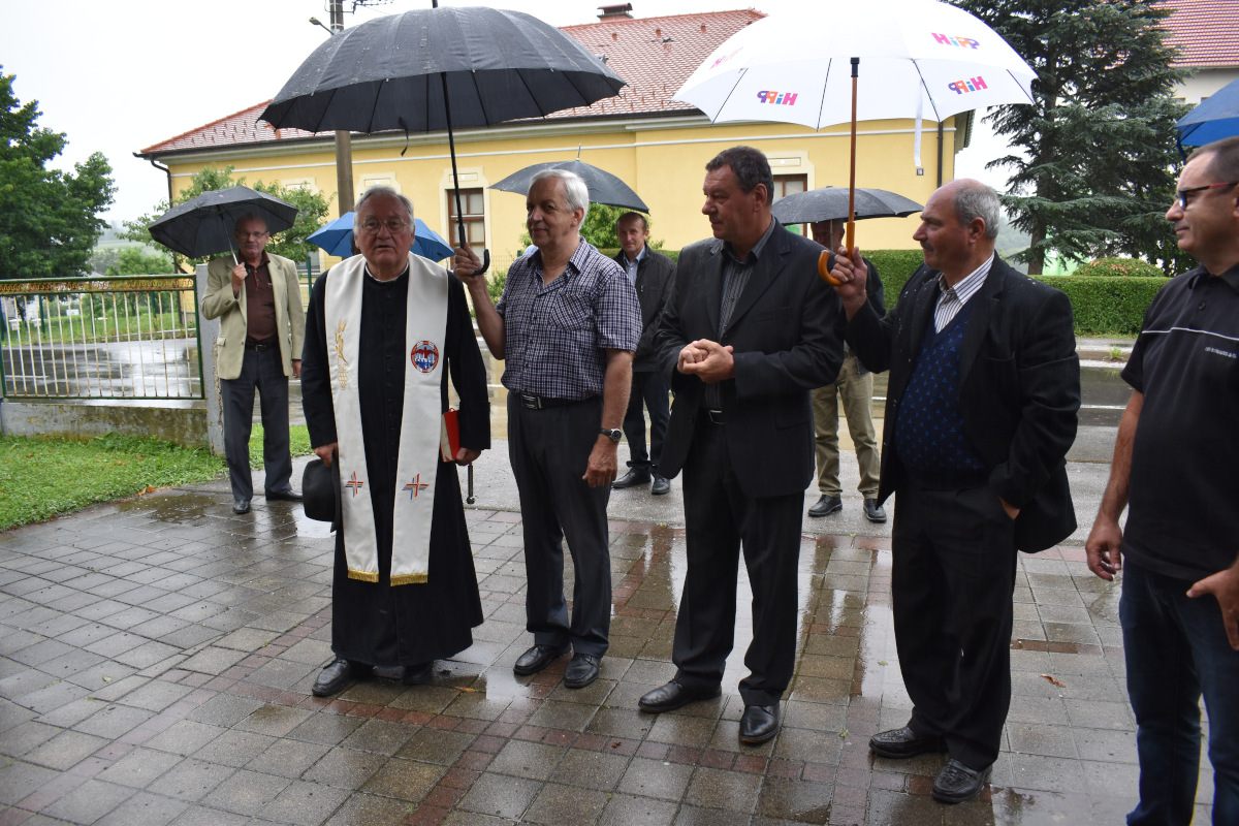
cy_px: 413
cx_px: 620
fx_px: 929
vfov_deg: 47.9
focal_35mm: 27
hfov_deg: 67.4
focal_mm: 18
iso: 400
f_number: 5
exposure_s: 1/80
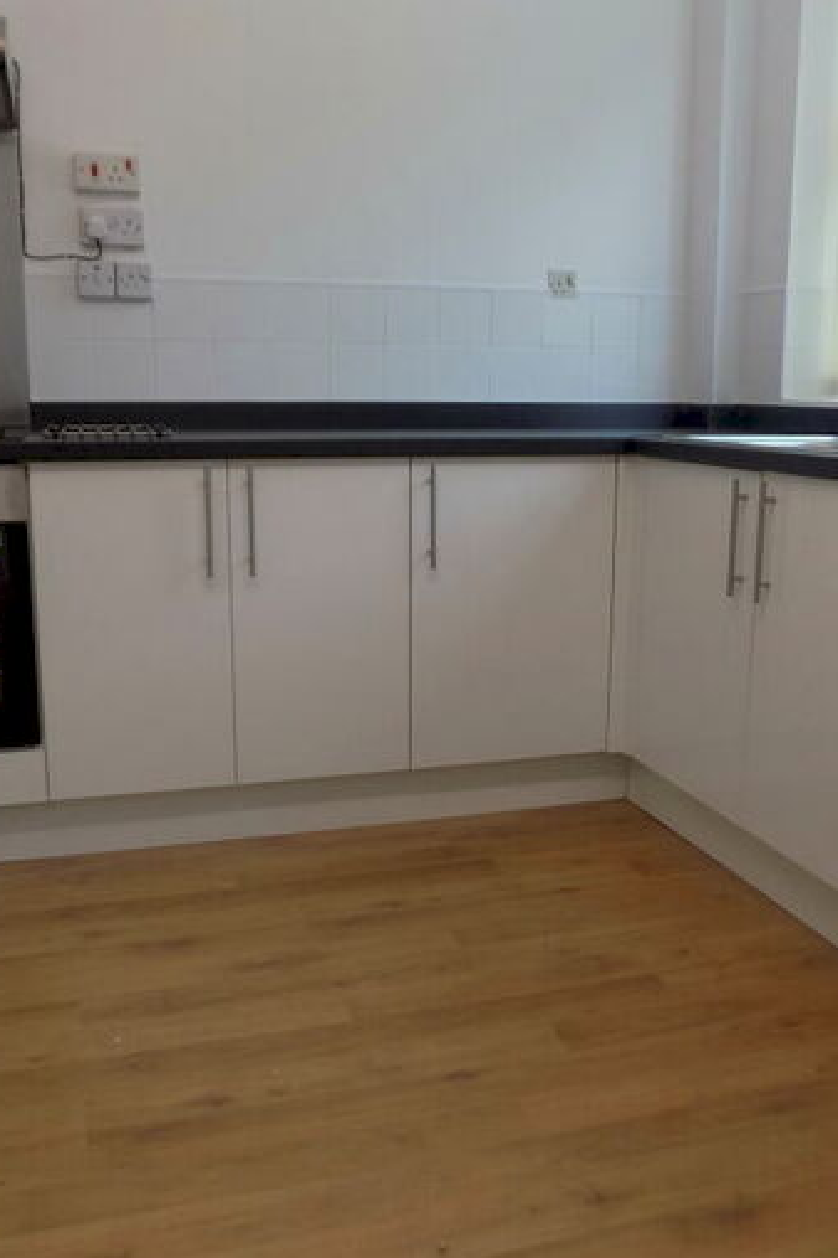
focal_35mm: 33
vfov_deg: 57.2
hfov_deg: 40.0
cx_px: 436
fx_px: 1152
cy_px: 629
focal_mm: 4
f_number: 3.1
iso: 80
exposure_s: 1/40
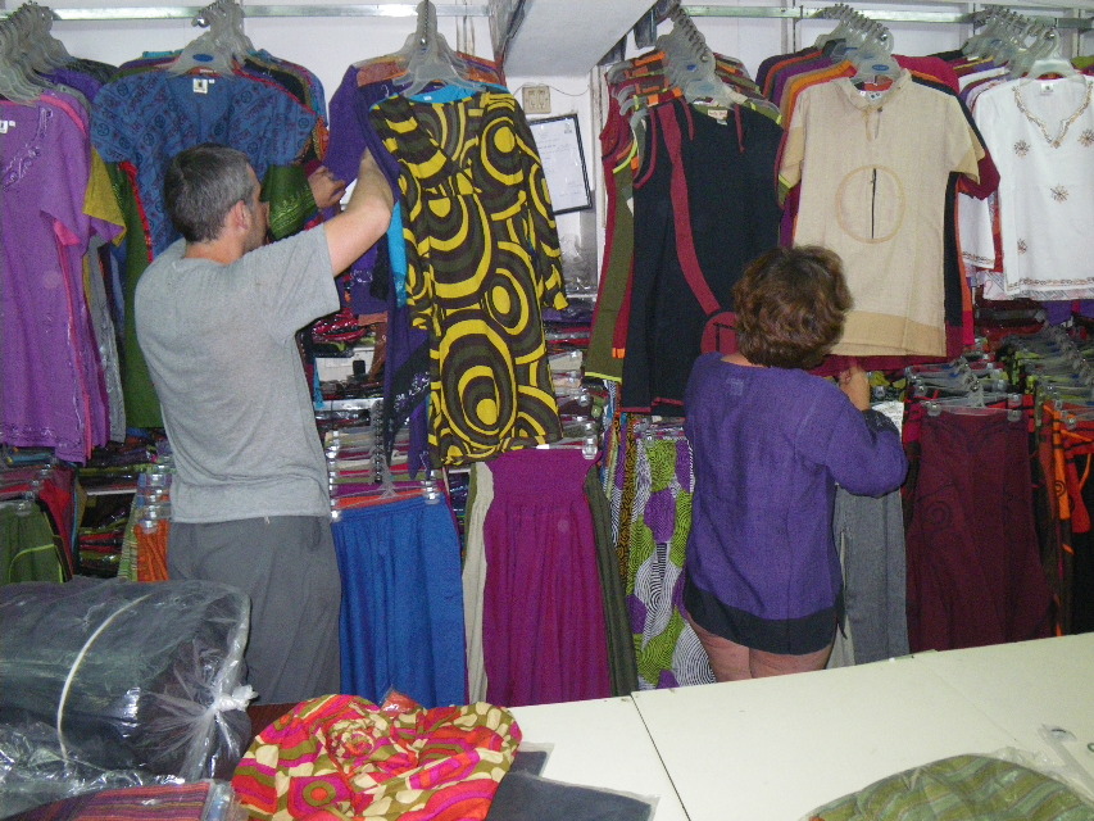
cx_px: 547
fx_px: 885
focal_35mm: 28
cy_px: 410
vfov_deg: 49.8
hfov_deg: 63.4
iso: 400
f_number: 3.5
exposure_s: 1/50
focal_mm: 5
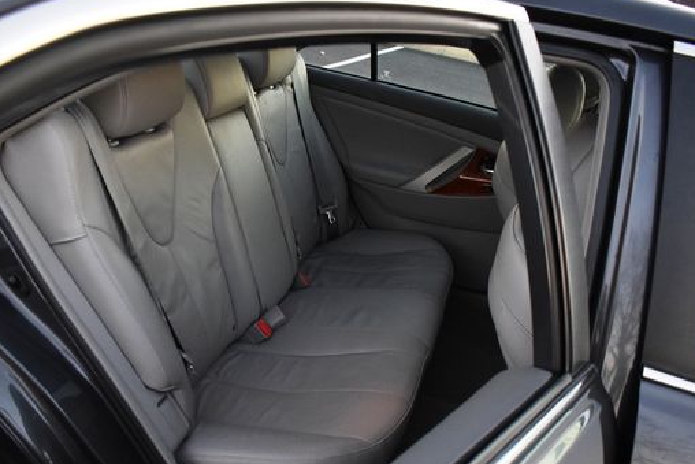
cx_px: 338
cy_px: 279
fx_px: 657
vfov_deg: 38.7
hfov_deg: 55.8
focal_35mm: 34
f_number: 3.5
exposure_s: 1/125
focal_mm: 18
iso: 1100
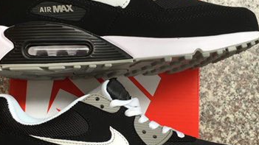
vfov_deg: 26.4
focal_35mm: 45
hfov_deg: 45.4
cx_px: 116
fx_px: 309
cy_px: 85
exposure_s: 1/100
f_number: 2.2
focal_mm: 4.15
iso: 32
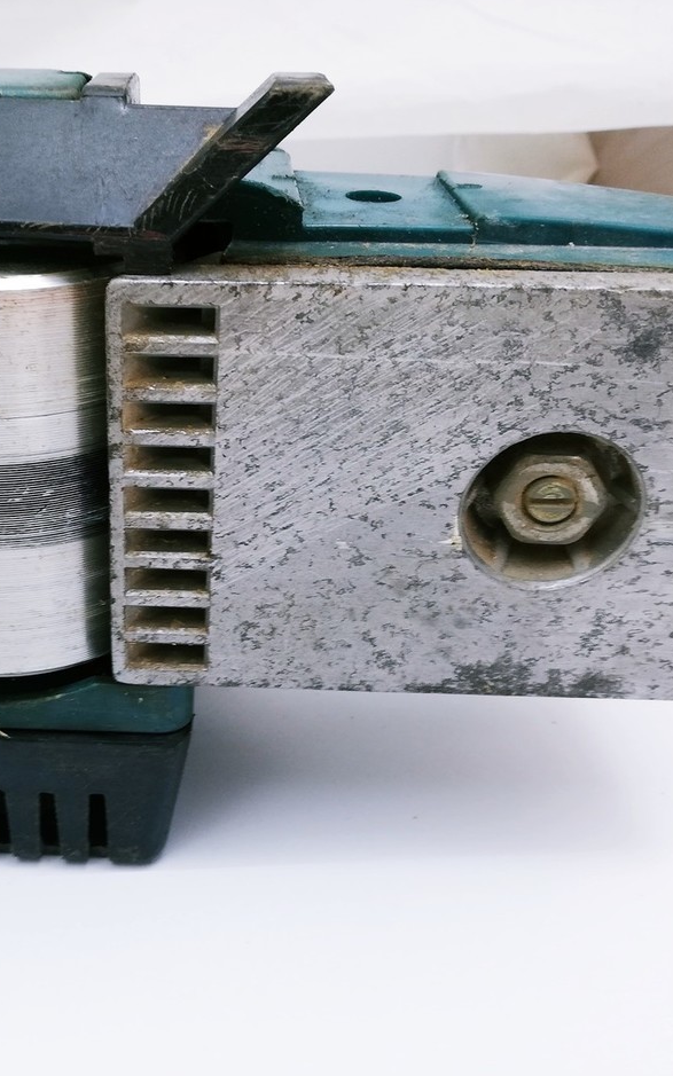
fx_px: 1144
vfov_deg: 50.4
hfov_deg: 32.2
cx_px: 166
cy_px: 528
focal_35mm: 39
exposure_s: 1/50
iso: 64
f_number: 2.2
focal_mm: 3.81
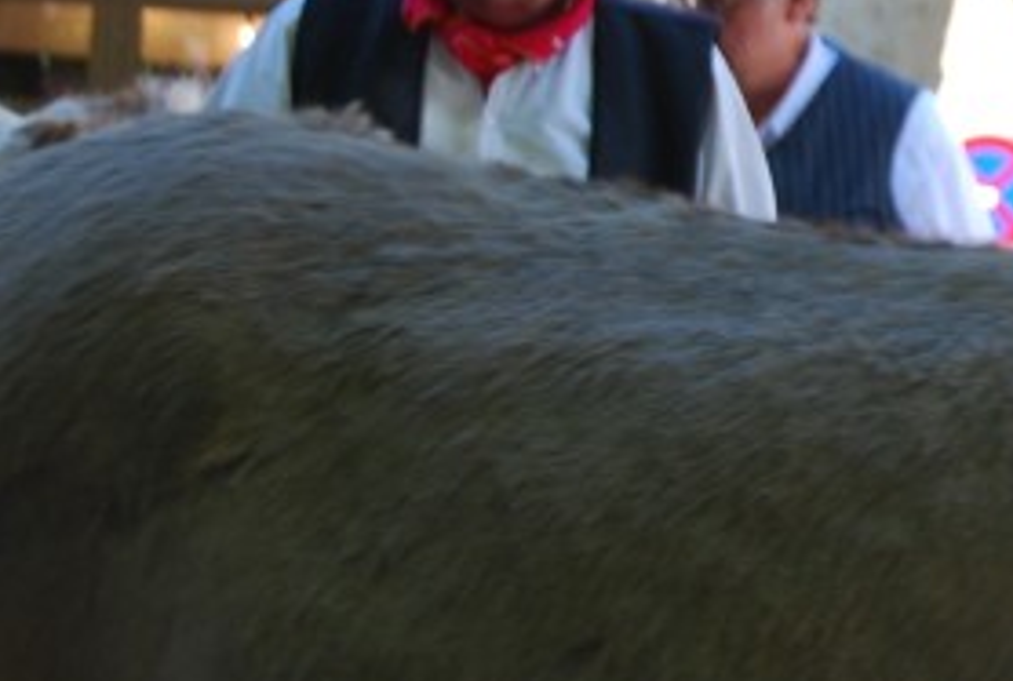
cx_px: 1157
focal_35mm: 231
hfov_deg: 8.8
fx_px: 6518
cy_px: 313
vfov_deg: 6.0
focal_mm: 48
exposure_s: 1/100
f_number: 5
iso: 200
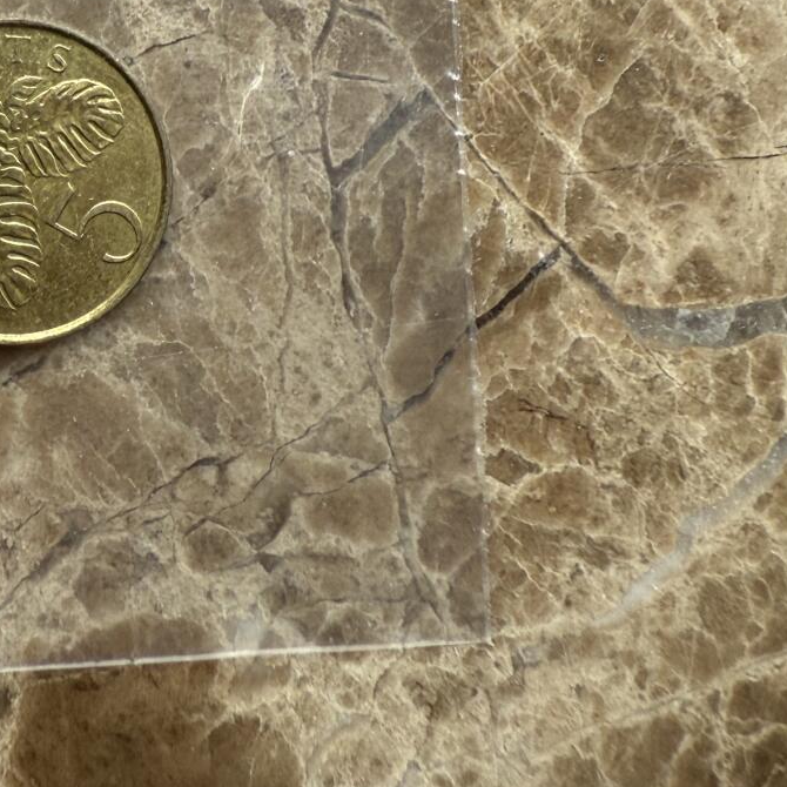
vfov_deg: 26.7
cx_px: 15
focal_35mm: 57
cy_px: -156
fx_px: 1466
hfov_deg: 28.4
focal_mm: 2.22
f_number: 2.2
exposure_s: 1/99
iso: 40
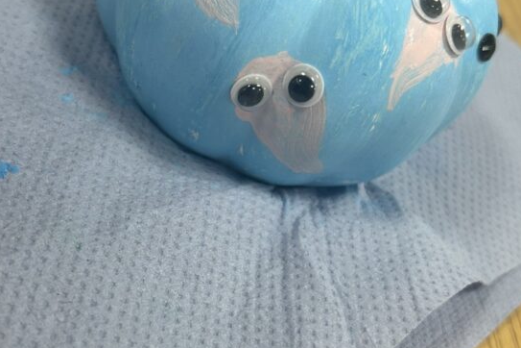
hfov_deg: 38.7
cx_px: 211
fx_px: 738
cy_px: 220
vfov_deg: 26.4
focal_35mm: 51
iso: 125
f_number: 1.5
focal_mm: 5.7
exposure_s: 1/100
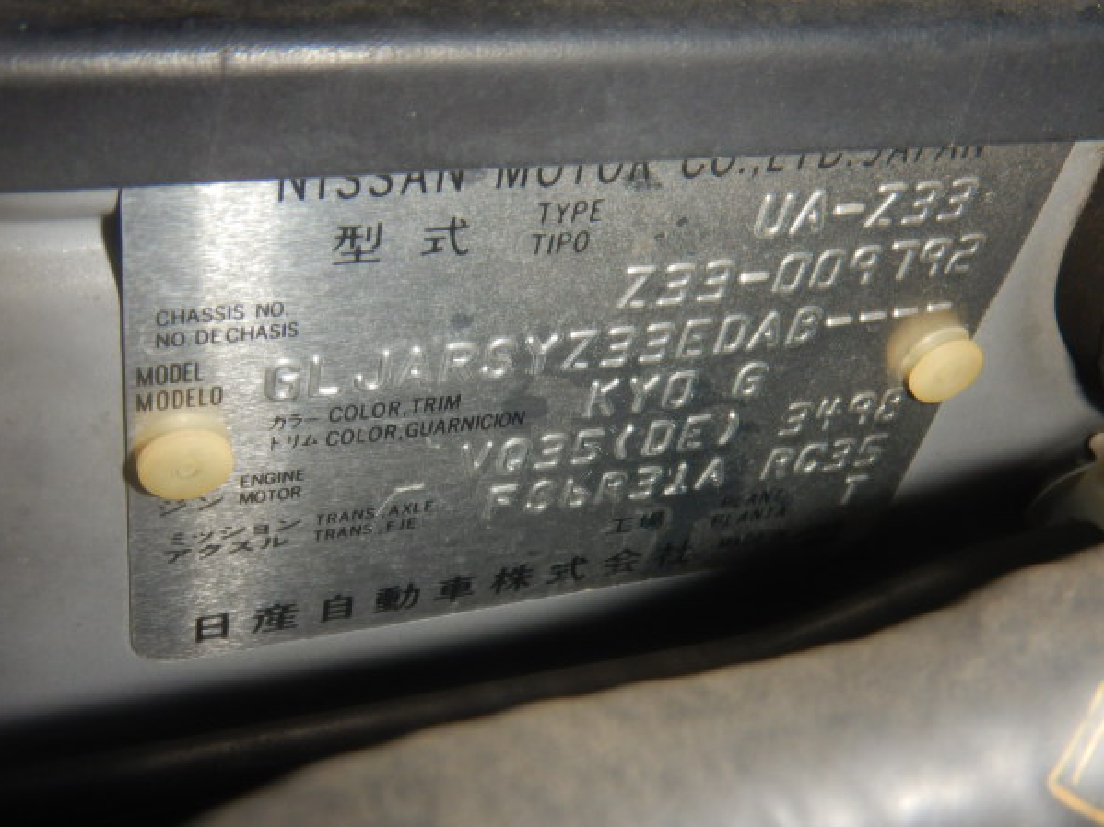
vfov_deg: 30.9
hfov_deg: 40.4
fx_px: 1499
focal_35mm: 47
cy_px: 440
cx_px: 549
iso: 200
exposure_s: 1/30
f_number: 8.5
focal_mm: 7.8
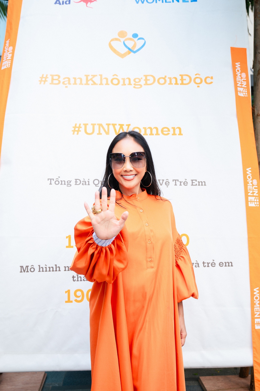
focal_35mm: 38
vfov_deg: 50.7
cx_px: 130
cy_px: 196
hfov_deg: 35.0
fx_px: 412
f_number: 4
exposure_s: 1/200
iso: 160
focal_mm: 38
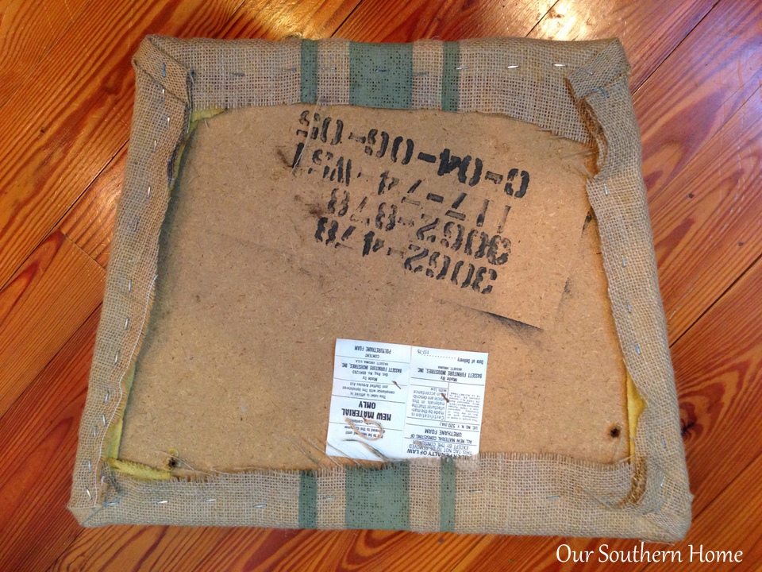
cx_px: 381
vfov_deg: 42.9
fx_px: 726
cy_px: 286
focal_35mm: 33
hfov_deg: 55.4
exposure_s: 1/20
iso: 200
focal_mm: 4.12
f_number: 2.4
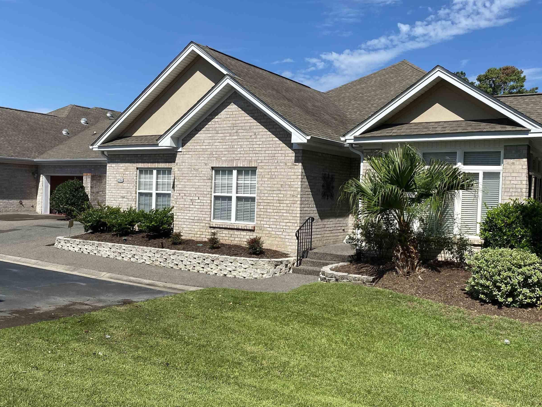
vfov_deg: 42.9
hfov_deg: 55.3
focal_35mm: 33
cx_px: 288
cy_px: 197
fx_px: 517
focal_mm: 4.25
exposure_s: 1/3300
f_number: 1.8
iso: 32
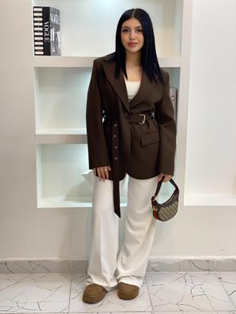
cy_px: 157
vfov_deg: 36.8
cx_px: 118
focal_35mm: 52
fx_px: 472
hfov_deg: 28.0
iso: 100
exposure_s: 1/100
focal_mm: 6
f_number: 2
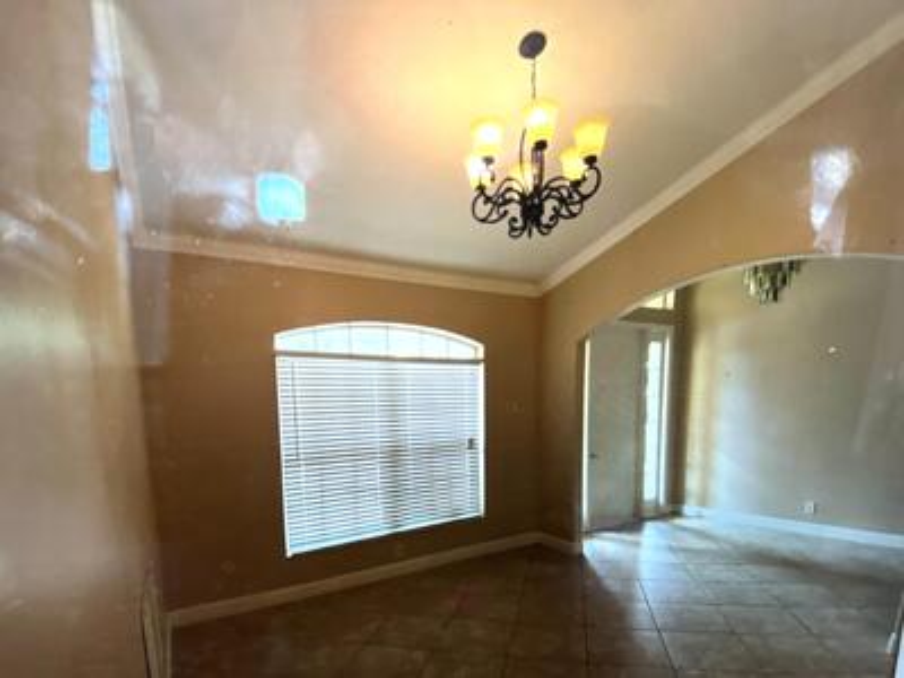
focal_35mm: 24
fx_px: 627
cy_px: 339
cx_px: 452
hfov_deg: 71.6
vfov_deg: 56.8
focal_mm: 6.86
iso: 640
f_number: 1.78
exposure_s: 1/60
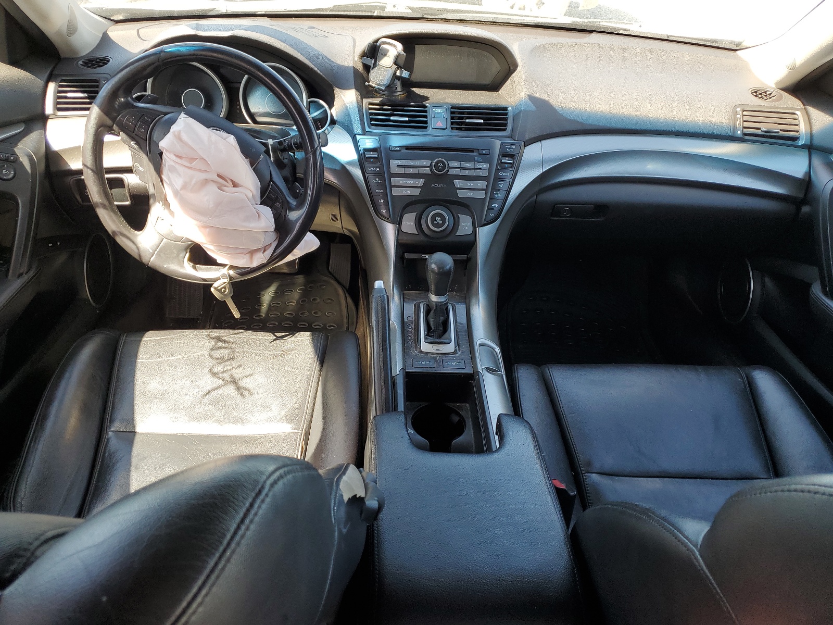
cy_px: 312
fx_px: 626
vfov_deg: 53.1
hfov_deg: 67.3
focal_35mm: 26
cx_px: 416
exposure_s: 1/175
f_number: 1.5
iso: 50
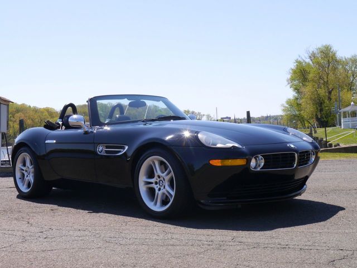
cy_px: 134
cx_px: 178
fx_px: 433
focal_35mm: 42
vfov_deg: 34.3
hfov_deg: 44.8
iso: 160
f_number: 11
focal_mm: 21
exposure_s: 1/160
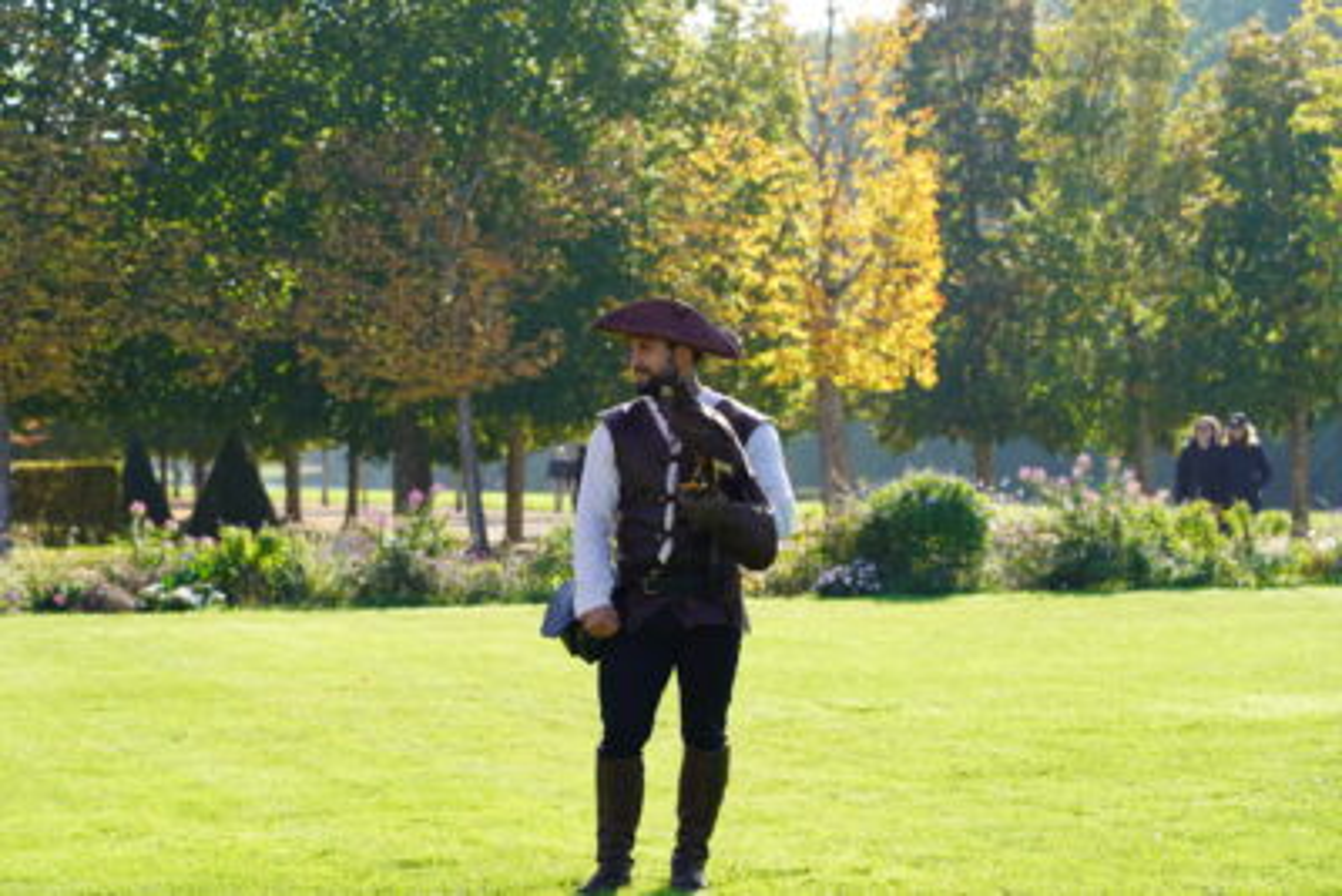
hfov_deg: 19.4
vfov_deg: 13.1
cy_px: 448
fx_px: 3915
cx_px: 671
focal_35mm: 105
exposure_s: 1/160
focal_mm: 105
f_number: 5.6
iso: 100
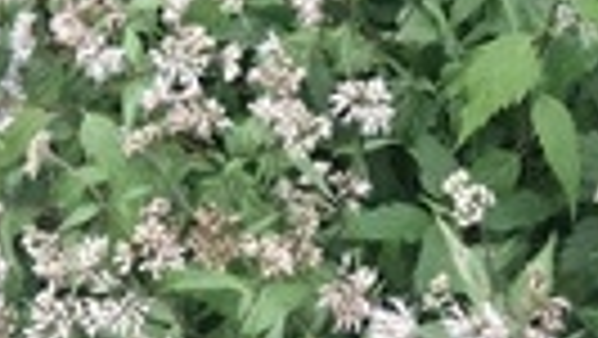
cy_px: -455
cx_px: -135
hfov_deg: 14.5
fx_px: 2269
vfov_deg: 7.9
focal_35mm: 143
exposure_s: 1/120
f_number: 2.2
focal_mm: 4.15
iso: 40
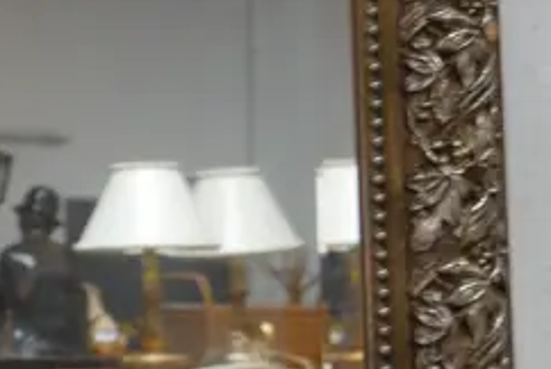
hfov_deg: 12.1
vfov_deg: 8.2
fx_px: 2559
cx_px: -67
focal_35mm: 167
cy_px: 43
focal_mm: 19
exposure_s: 1/60
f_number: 4.1
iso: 400
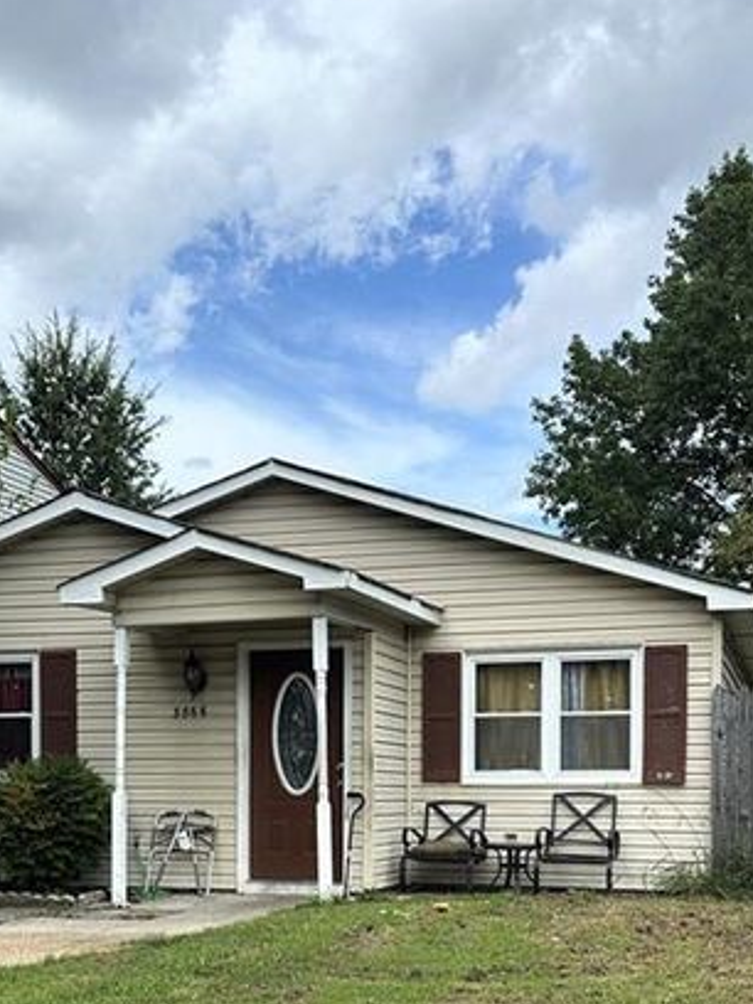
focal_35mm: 49
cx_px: 317
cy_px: 781
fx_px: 1421
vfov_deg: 37.7
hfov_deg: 29.6
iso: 80
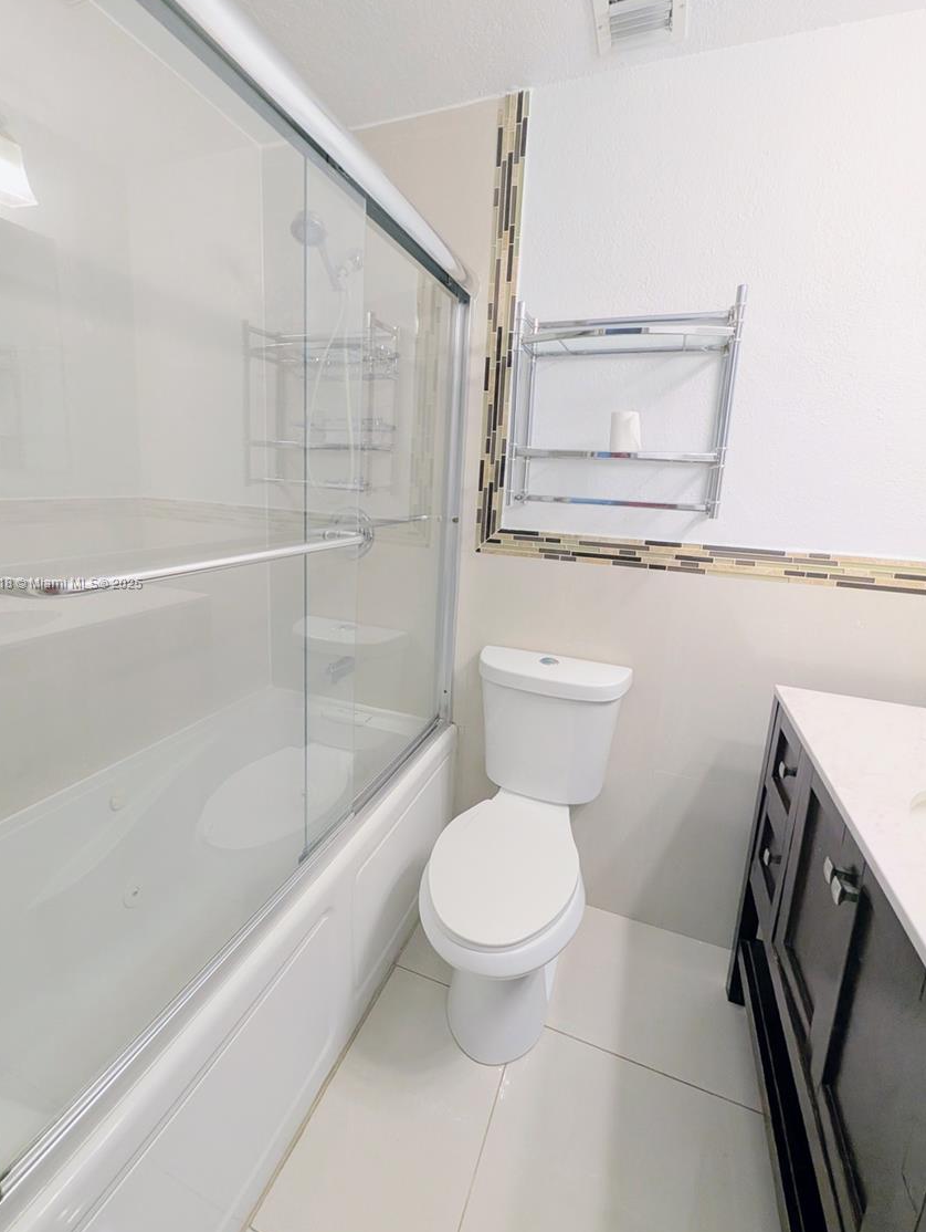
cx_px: 438
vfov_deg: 101.9
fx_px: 498
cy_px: 584
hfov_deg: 85.7
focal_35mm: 14
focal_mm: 1.95
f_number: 2.2
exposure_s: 1/60
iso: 116
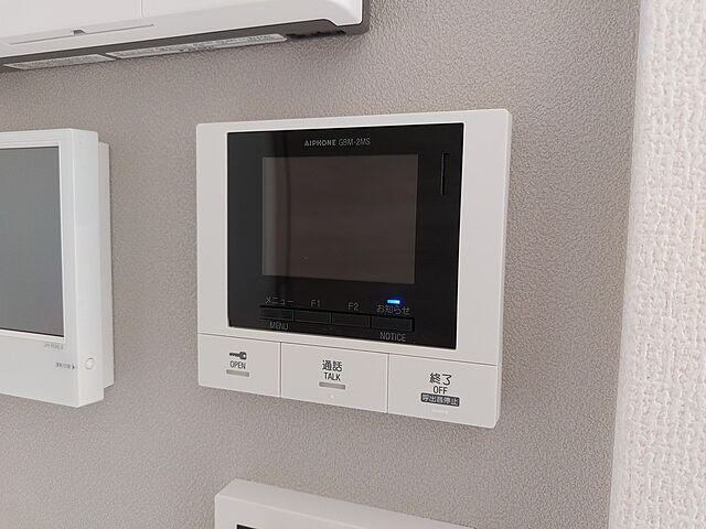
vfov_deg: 56.8
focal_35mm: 24
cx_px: 353
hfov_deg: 71.6
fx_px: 489
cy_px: 264
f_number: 1.8
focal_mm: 5.23
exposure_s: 1/60
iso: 320
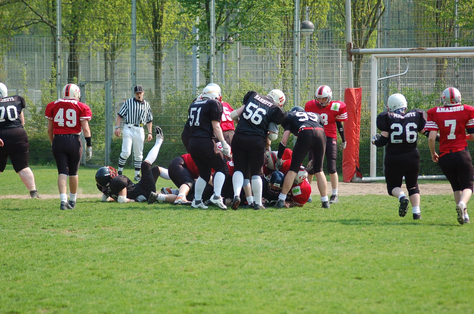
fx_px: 2366
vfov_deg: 7.6
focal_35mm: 180
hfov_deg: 11.4
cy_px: 157
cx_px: 237
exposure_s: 1/1000
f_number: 4.2
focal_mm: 120
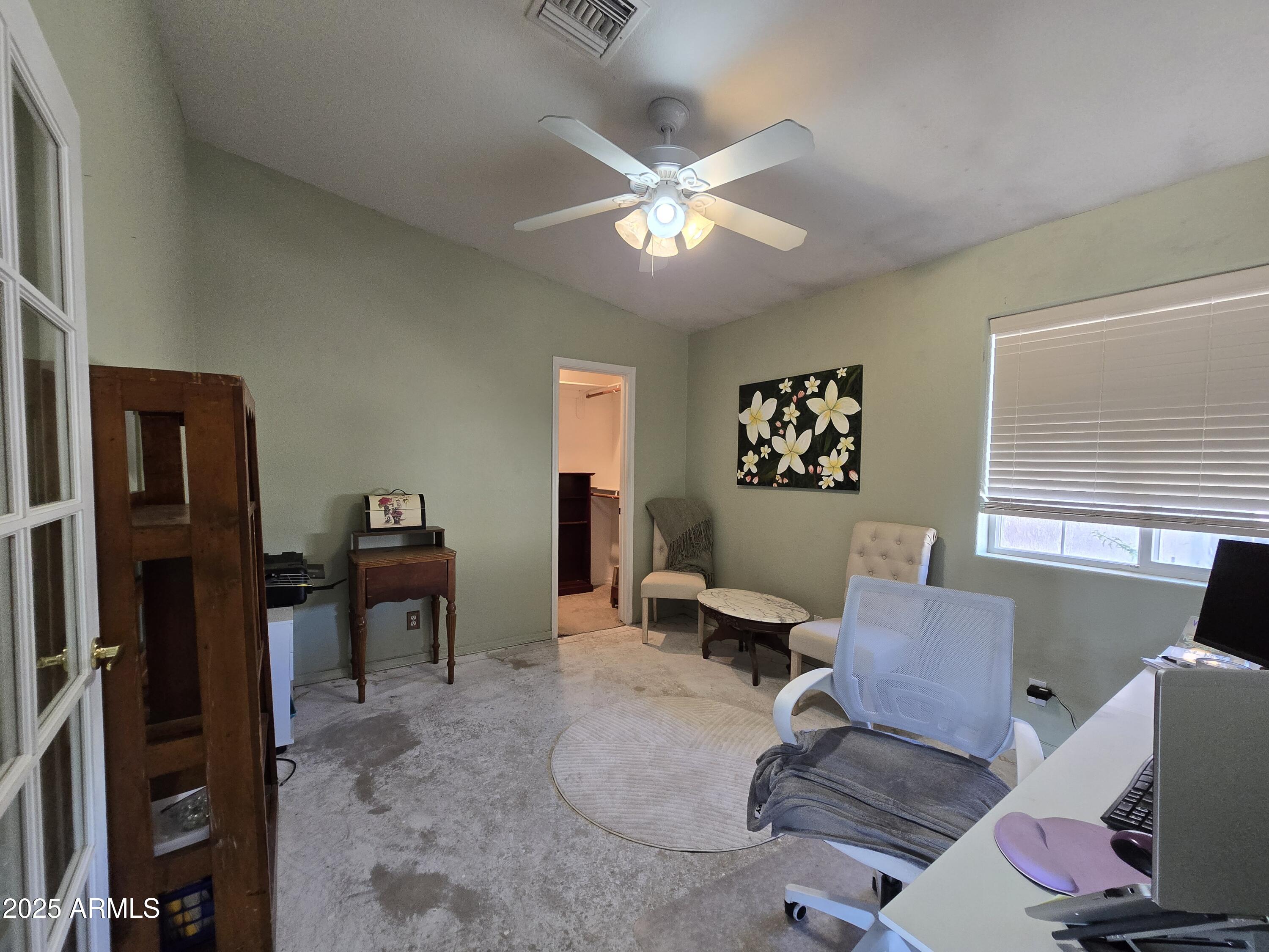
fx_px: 477
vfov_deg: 89.9
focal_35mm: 13
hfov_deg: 106.2
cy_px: 476
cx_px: 634
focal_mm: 2.2
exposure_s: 1/60
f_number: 2.2
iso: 320
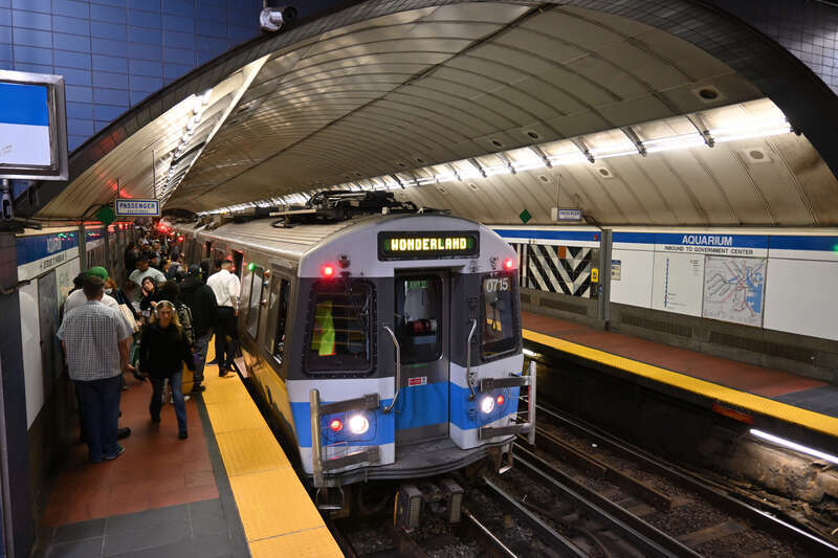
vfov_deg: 53.1
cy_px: 279
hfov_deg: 73.8
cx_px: 419
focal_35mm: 24
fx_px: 559
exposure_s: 1/30
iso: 800
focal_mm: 16
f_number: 3.5
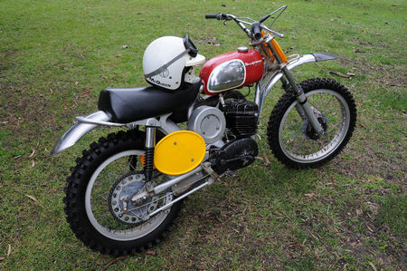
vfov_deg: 43.5
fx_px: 339
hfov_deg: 62.0
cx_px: 204
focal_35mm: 30
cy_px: 136
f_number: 7.1
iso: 400
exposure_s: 1/200
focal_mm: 20
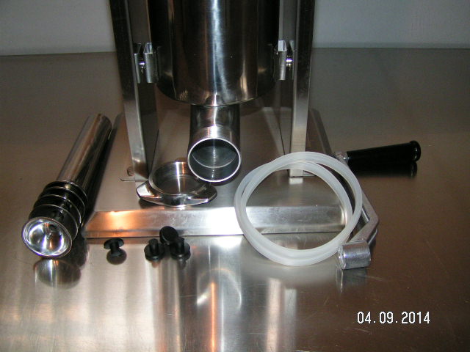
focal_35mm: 38
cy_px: 176
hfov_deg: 49.0
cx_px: 235
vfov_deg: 37.7
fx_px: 516
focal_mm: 5.8
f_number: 2.8
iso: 200
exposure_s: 1/40
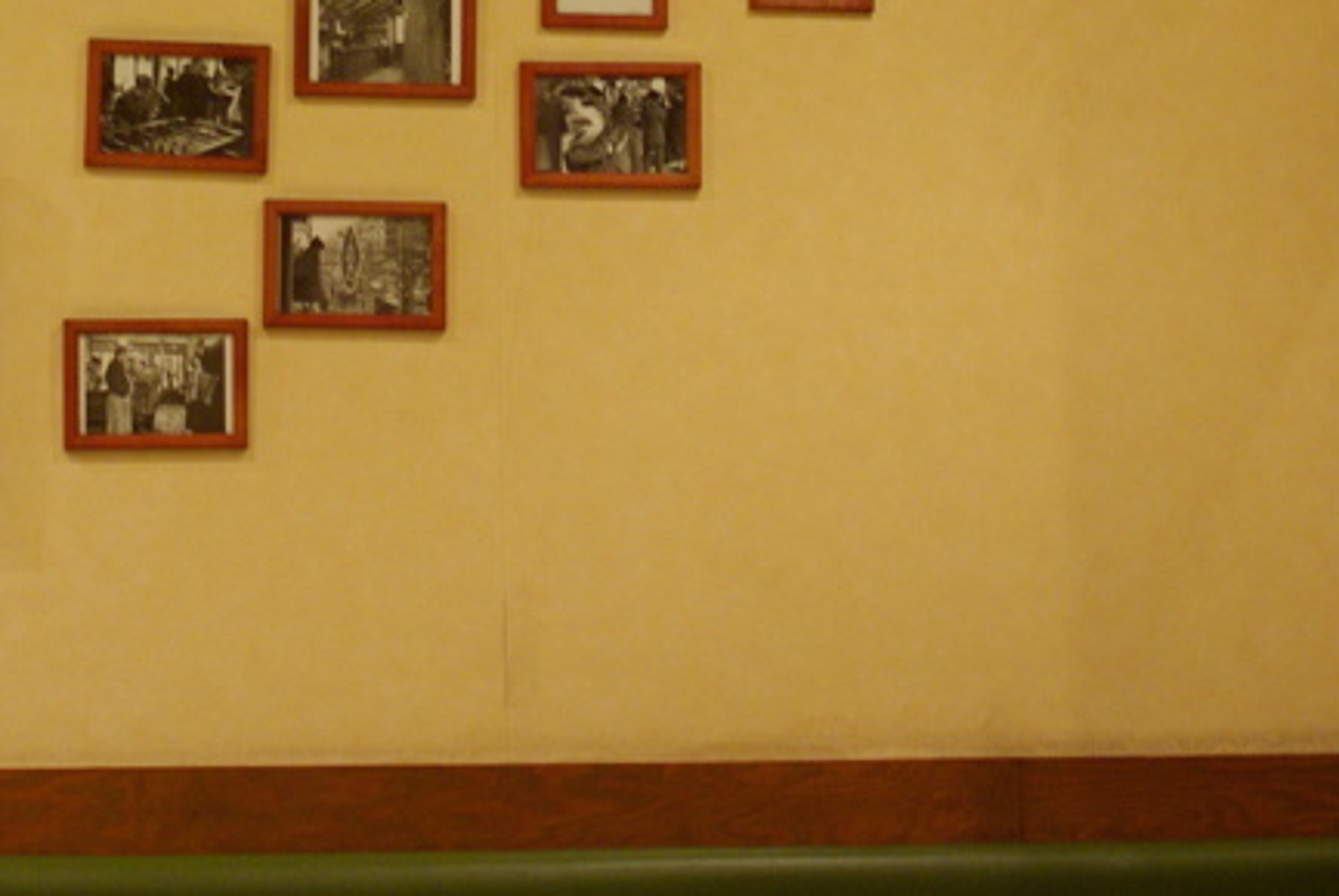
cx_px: 294
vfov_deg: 11.0
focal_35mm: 124
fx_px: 4625
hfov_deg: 16.4
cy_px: -36
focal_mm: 35
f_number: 2.8
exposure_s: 1/20
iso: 400
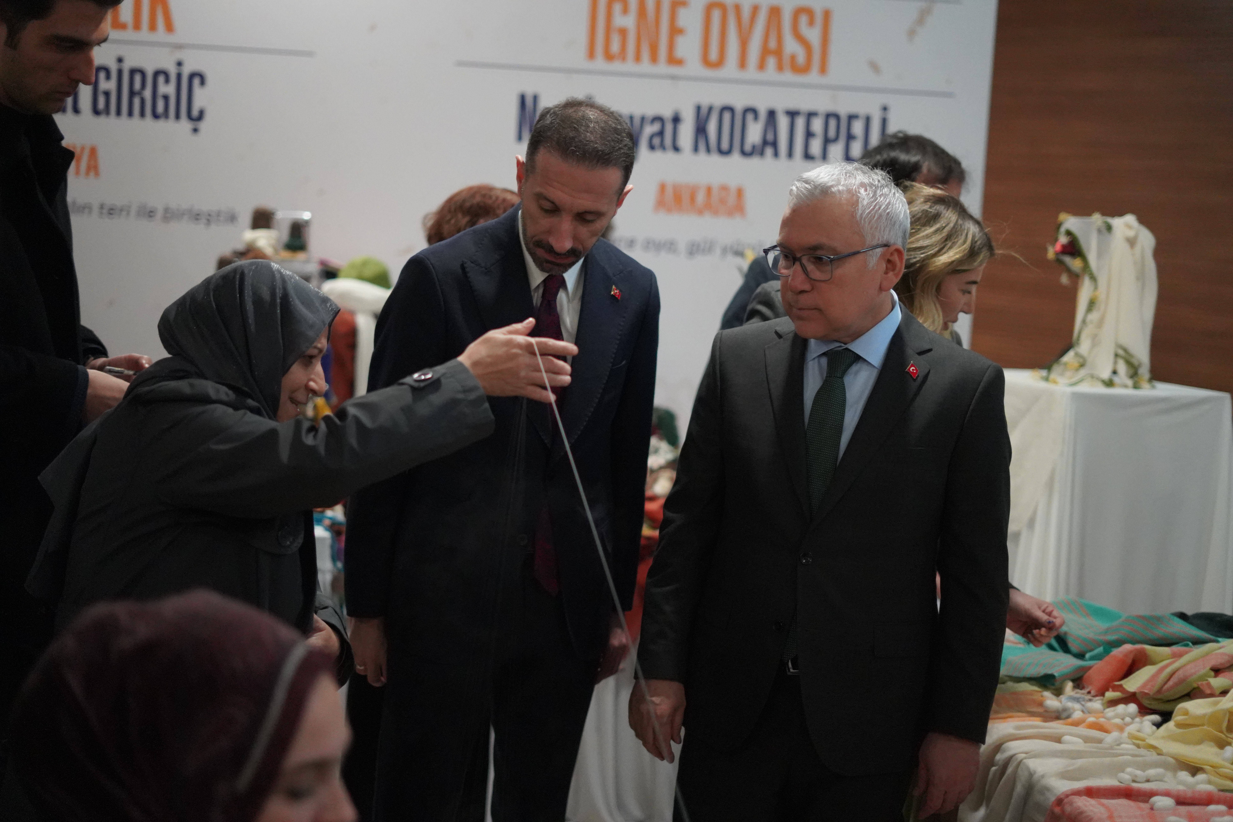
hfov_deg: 39.6
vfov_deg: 27.0
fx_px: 1712
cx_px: 616
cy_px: 411
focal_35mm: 50
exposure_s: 1/320
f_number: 1.8
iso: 8000
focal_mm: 50
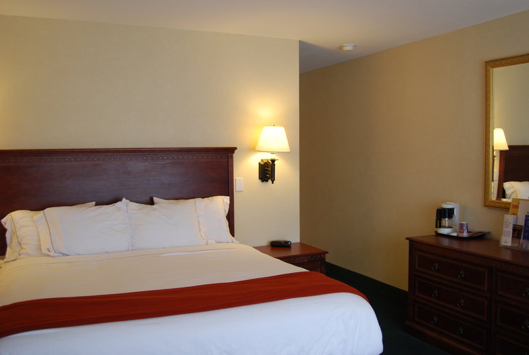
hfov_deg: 55.0
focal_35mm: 34
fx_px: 508
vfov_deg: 38.5
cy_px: 178
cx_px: 264
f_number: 3.8
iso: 200
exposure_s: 1/40
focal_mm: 23
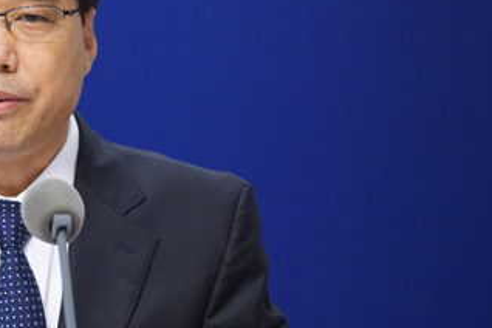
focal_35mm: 246
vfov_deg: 5.6
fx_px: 3362
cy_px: 125
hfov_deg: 8.3
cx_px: 9
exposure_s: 1/160
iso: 5000
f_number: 4
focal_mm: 118
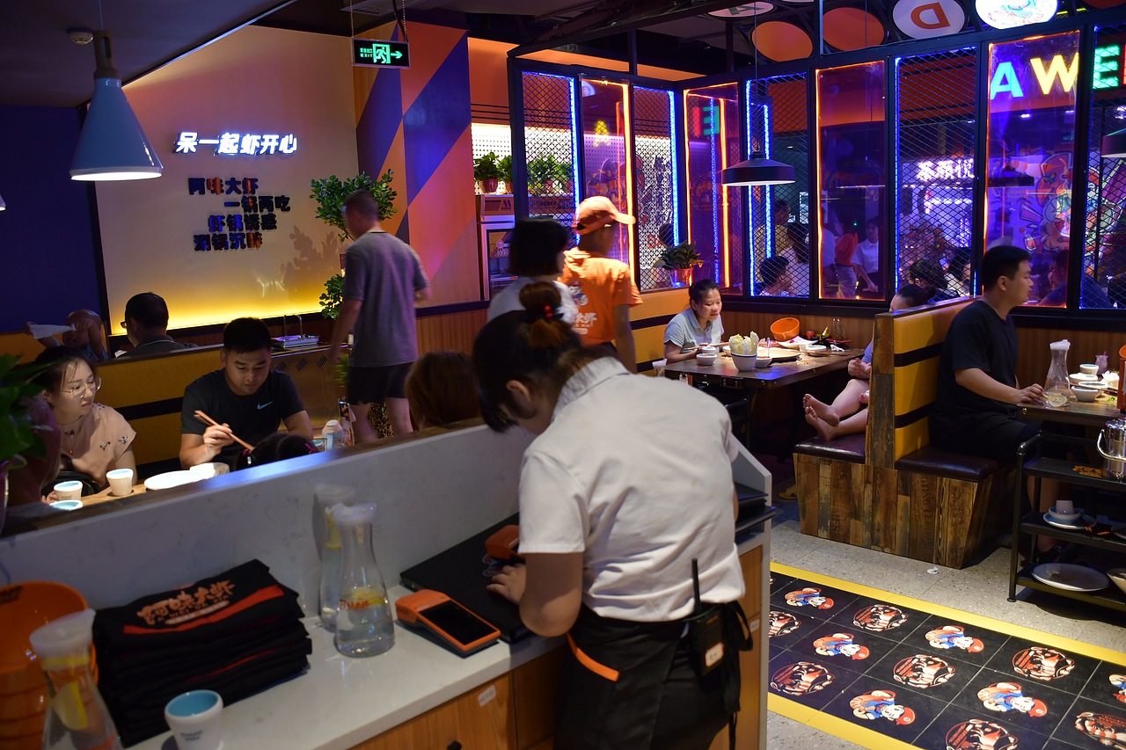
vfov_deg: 47.9
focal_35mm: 27
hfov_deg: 67.4
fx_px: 844
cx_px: 563
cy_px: 375
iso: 500
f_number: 3.5
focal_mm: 18
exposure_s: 1/30
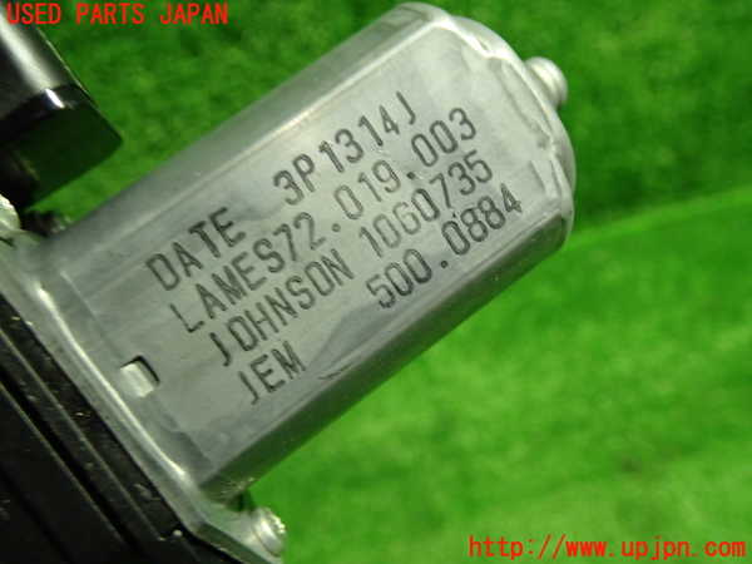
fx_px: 652
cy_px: 282
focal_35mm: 30
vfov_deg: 46.8
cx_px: 376
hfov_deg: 60.0
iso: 320
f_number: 2.3
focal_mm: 5.4
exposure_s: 1/30
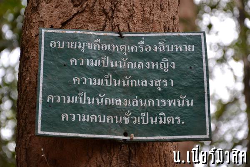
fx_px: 1094
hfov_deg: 13.0
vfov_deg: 8.7
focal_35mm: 158
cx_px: 125
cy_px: 84
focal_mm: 105
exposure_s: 1/500
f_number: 5.6
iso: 1100
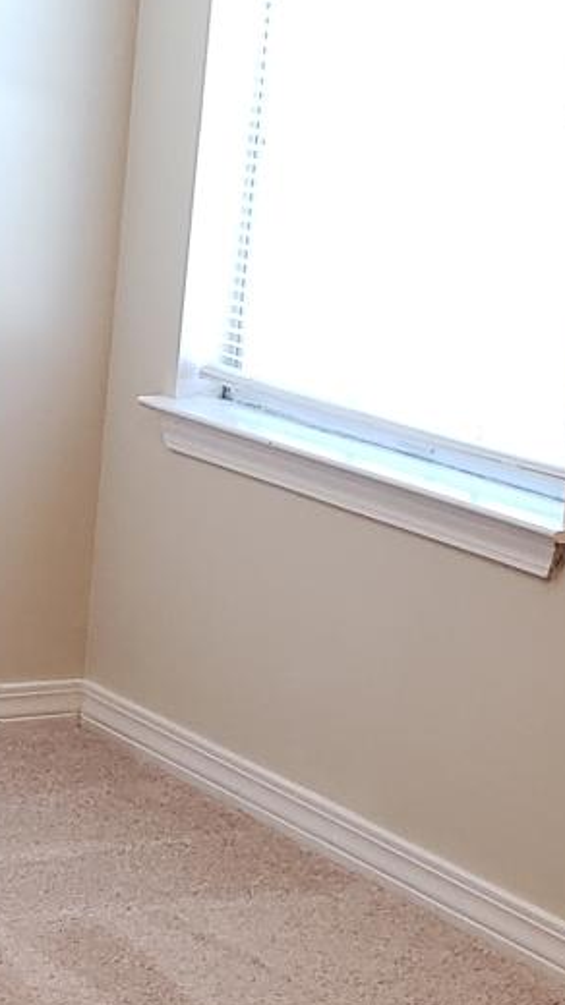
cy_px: 642
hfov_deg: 10.8
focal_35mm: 109
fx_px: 2907
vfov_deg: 19.6
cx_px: -215
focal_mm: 4.3
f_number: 2.4
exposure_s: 1/120
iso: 320
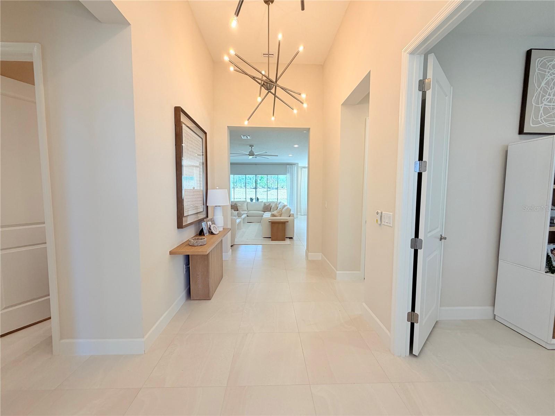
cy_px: 208
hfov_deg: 102.1
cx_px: 278
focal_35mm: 14
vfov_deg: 85.7
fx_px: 224
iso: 100
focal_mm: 2.22
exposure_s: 1/120
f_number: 2.2
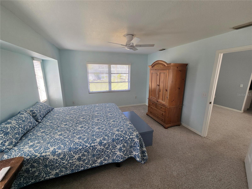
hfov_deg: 106.2
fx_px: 95
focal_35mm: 13
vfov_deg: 89.9
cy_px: 94
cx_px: 126
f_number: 2.2
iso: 80
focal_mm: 2.2
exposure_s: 1/120
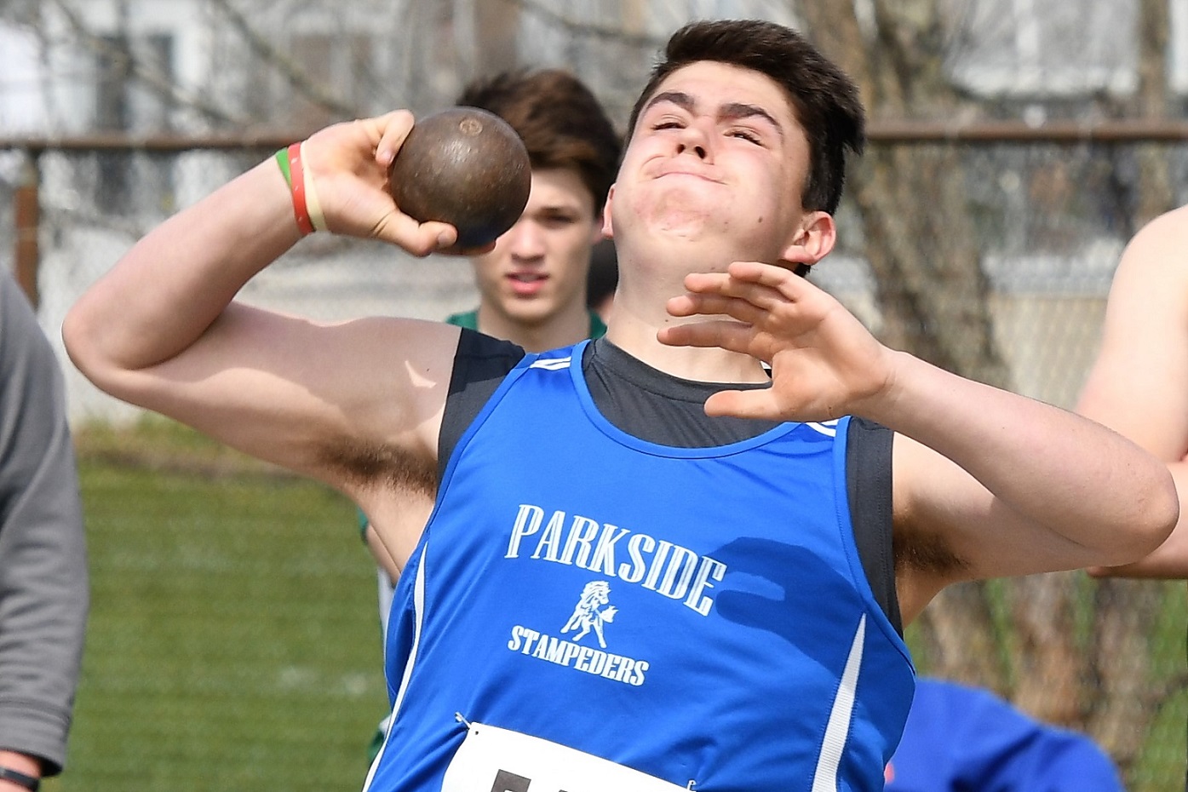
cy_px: 396
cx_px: 594
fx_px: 7672
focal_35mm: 232
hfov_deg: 8.9
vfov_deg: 5.9
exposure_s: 1/1000
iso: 360
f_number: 7.1
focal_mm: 155
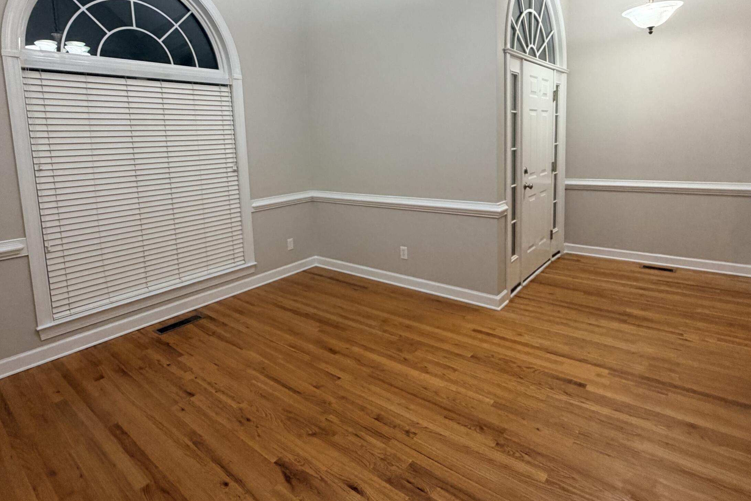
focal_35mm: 20
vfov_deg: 61.1
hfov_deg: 83.9
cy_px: 188
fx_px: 417
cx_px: 351
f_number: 2.2
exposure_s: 1/60
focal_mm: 2.22
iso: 250
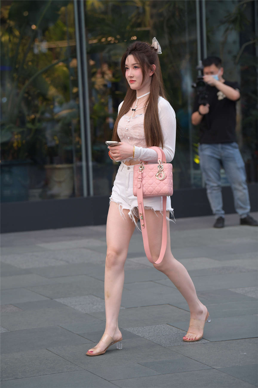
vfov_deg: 17.1
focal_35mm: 120
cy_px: 194
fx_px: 1290
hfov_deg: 11.4
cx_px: 129
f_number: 3.5
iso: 1000
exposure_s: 1/400
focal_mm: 120
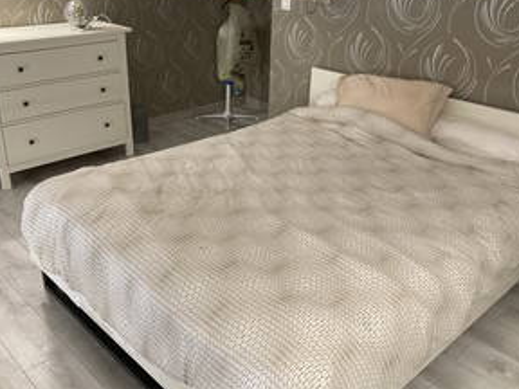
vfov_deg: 40.7
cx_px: 249
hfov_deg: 52.6
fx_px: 525
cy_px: 187
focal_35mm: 35
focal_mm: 3.99
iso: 250
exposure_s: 1/50
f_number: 1.8
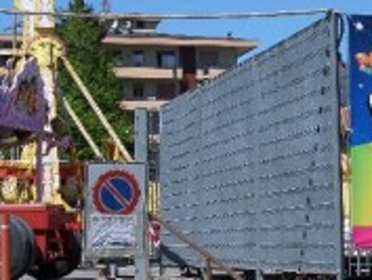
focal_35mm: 126
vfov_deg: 11.8
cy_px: 138
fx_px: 1355
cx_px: 261
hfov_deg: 15.6
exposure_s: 1/1000
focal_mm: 9.6
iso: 80
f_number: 4.4
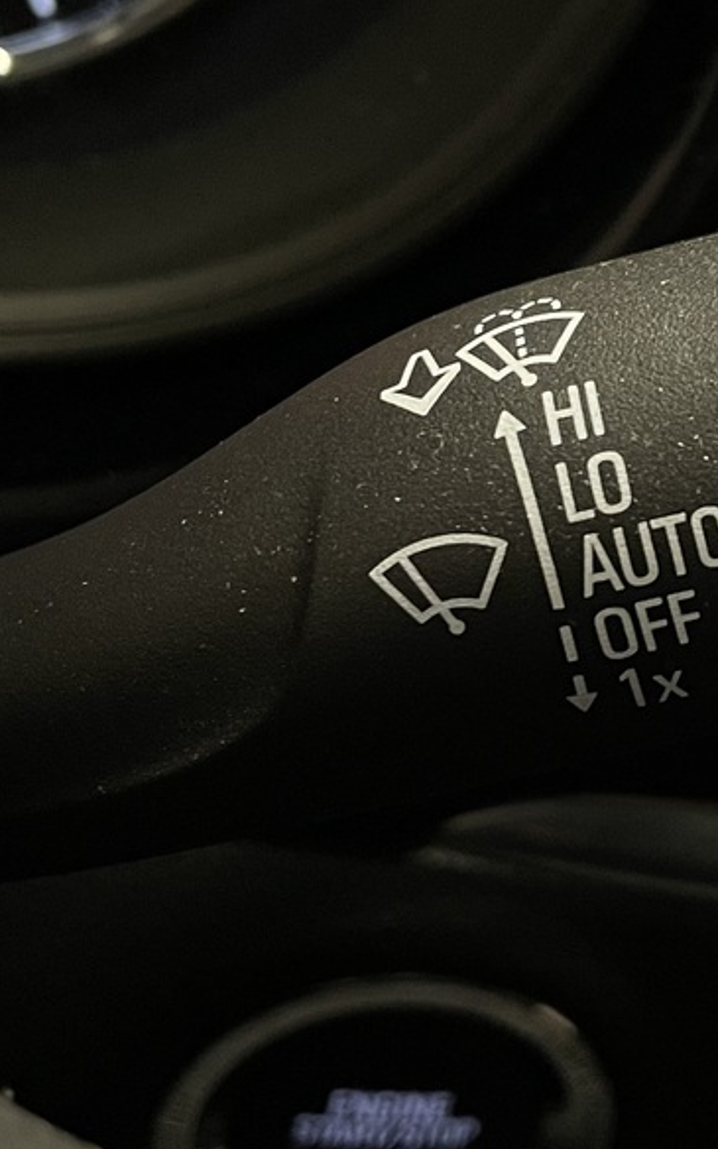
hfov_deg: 18.5
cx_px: 779
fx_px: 2129
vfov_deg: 30.1
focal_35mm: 68
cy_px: 476
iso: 250
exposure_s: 1/50
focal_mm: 4.2
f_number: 1.6
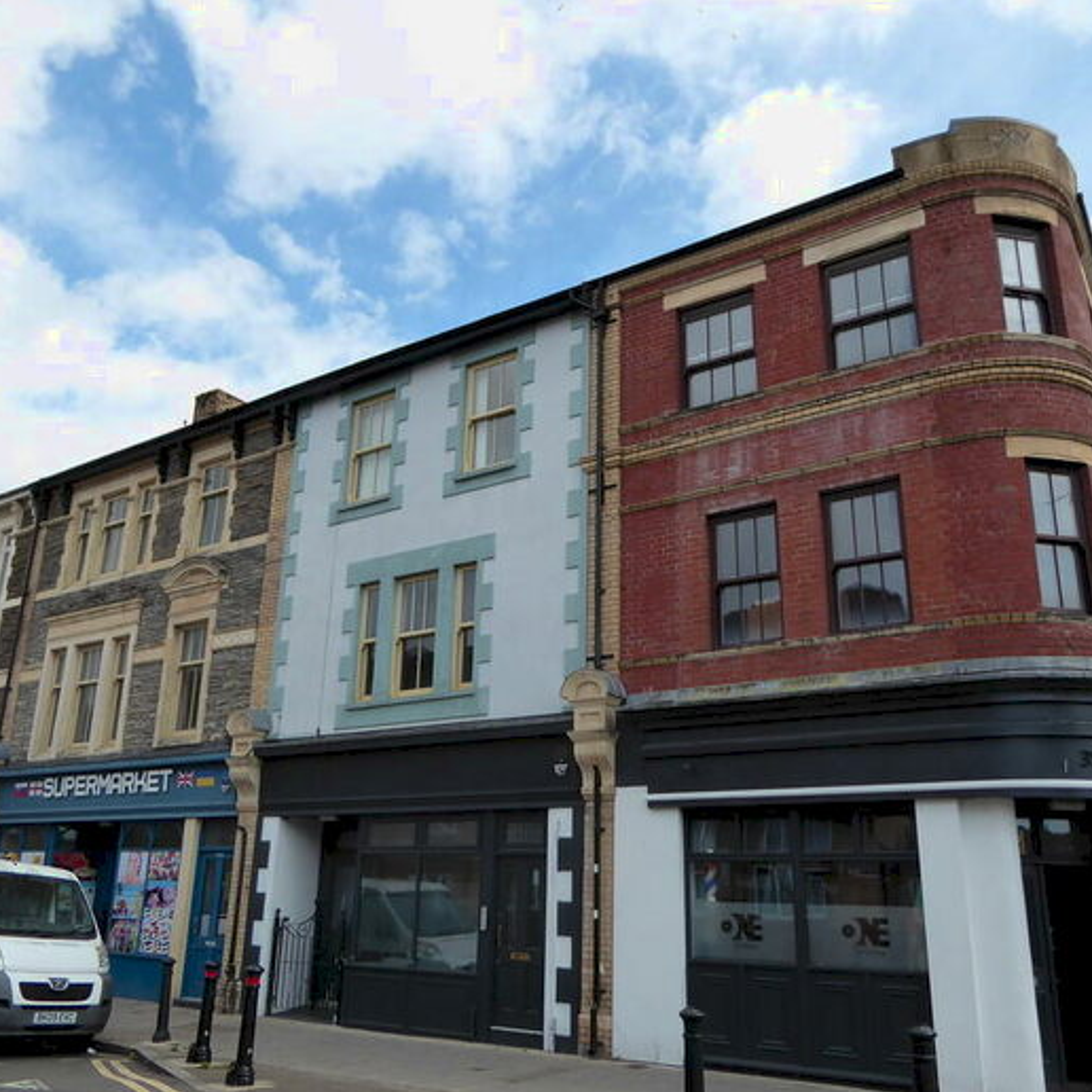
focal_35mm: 30
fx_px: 1071
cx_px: 523
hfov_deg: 54.0
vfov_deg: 54.0
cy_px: 549
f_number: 3.3
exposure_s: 1/1000
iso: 125
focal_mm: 4.3
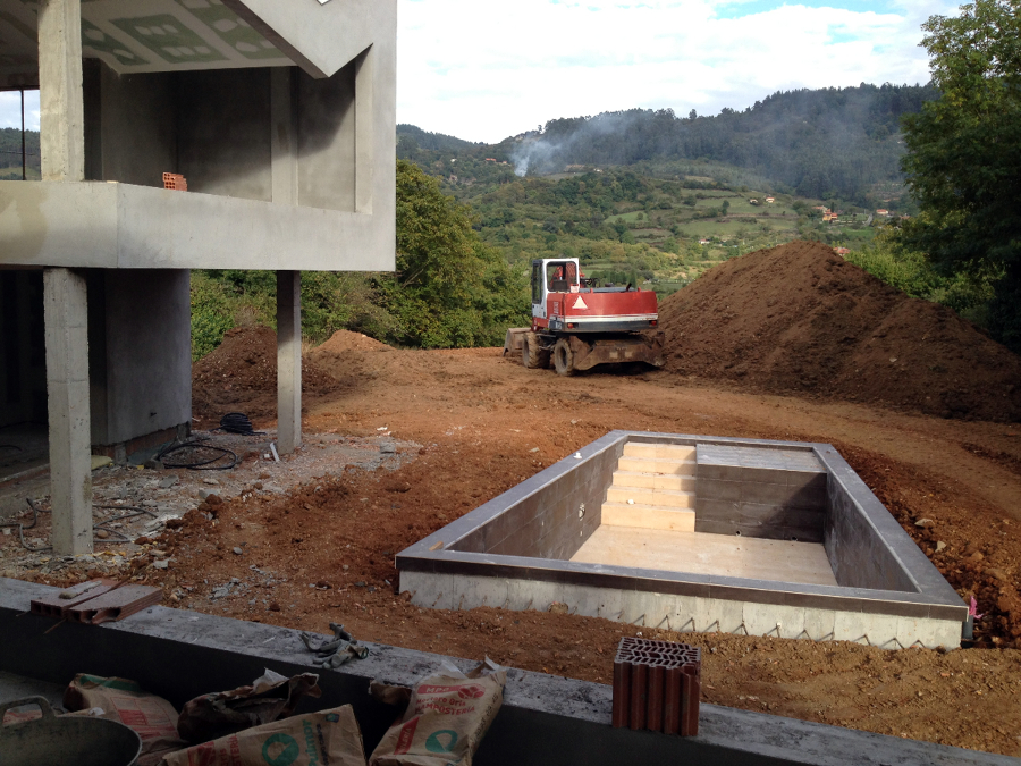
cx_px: 510
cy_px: 383
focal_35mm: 35
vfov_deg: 40.7
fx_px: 1032
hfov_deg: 52.6
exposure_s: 1/497
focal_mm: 4.28
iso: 50
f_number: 2.4
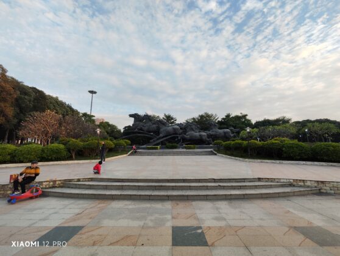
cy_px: 128
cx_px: 170
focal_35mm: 14
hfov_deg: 102.0
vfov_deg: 85.8
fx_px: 138
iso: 50
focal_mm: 2.16
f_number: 2.2
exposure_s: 1/76.2
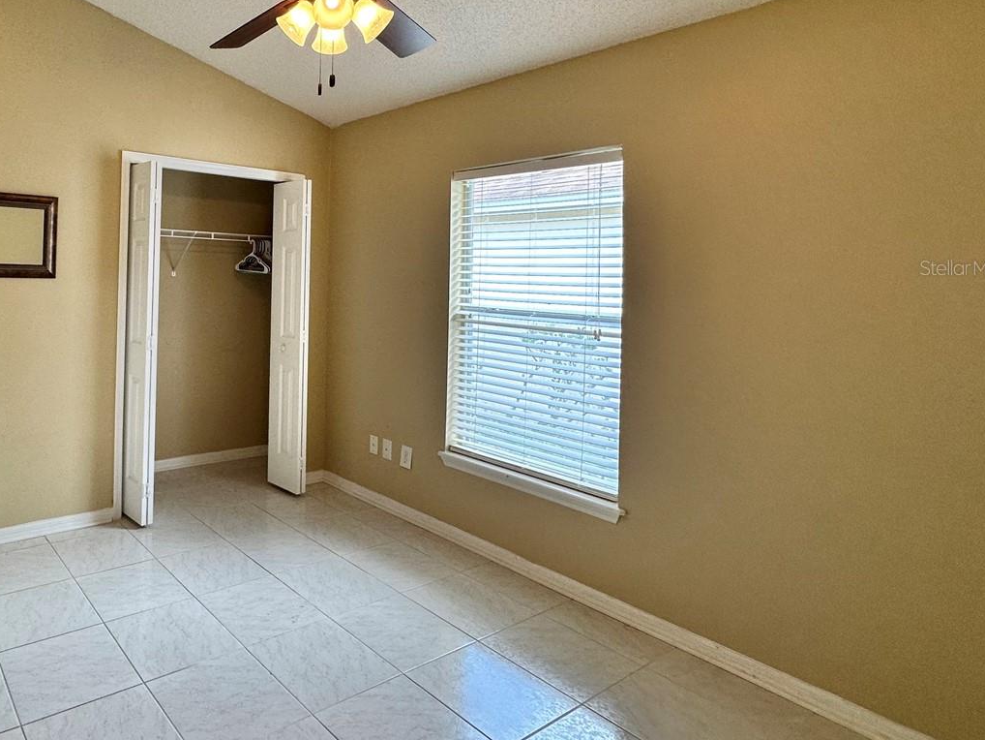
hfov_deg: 70.8
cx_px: 237
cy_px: 267
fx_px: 626
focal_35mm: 22
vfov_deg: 60.1
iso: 100
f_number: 2.2
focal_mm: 2.22
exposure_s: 1/120
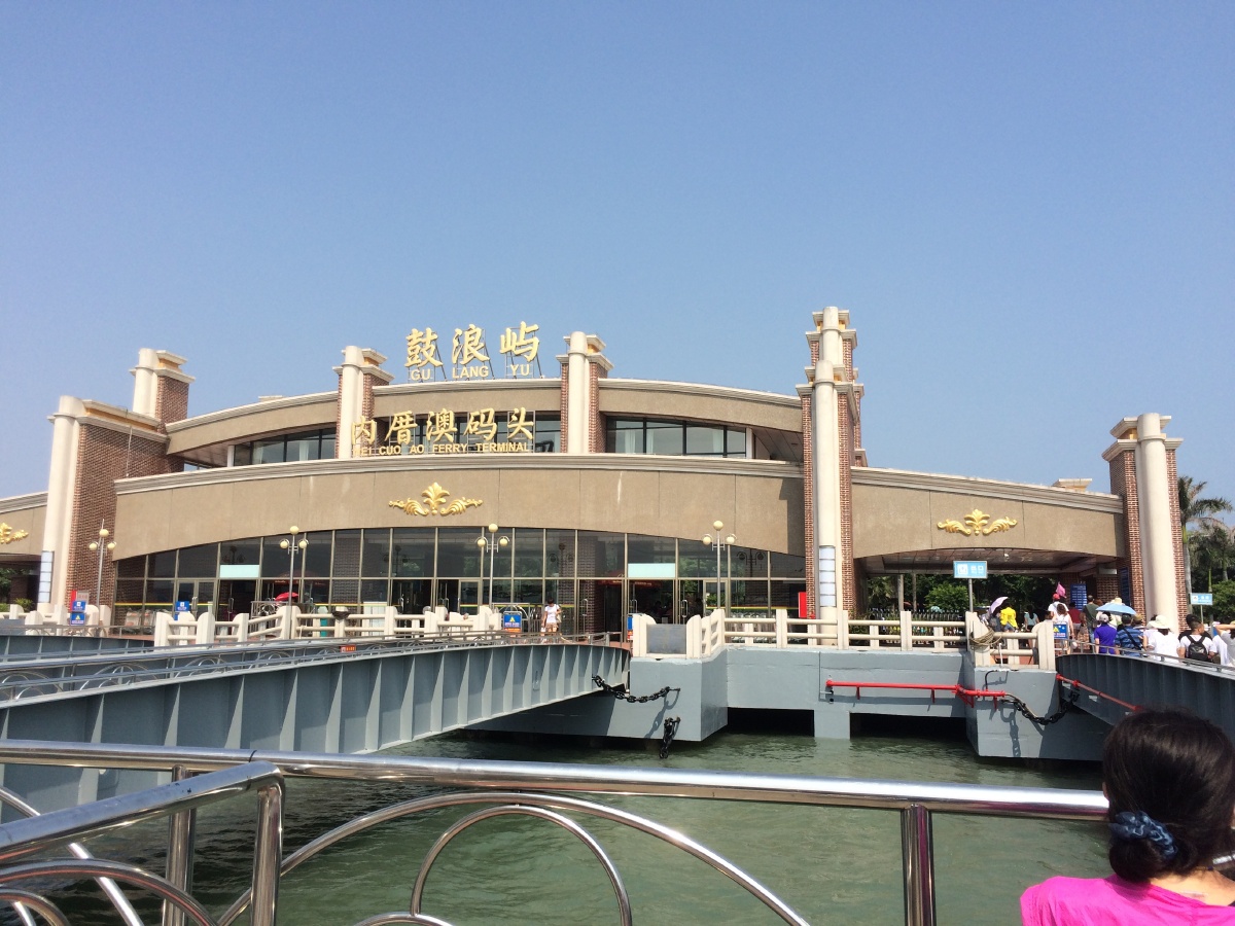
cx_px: 618
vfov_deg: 48.2
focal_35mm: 29
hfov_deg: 61.7
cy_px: 463
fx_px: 1035
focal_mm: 4.15
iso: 32
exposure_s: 1/2415
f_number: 2.2
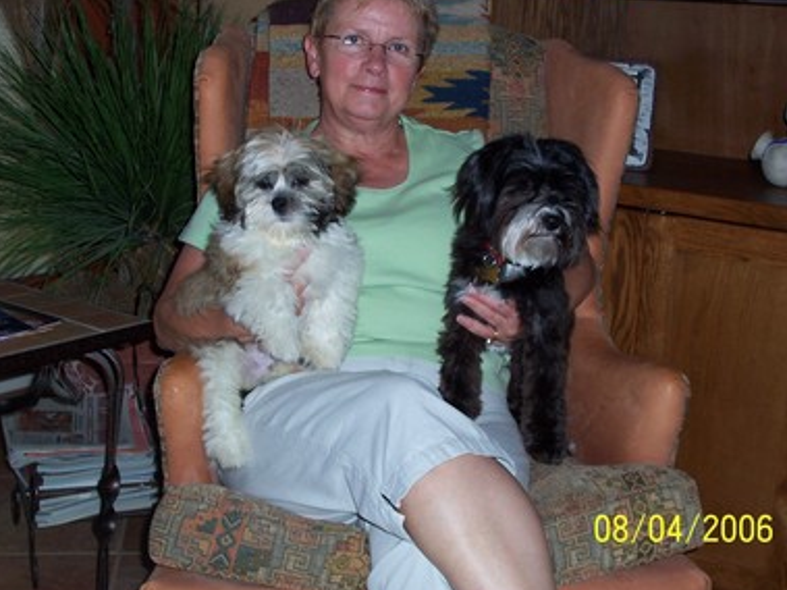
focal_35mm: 56
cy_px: 295
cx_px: 407
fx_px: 1273
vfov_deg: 26.1
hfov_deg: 34.4
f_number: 3.4
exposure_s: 1/60
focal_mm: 8.6
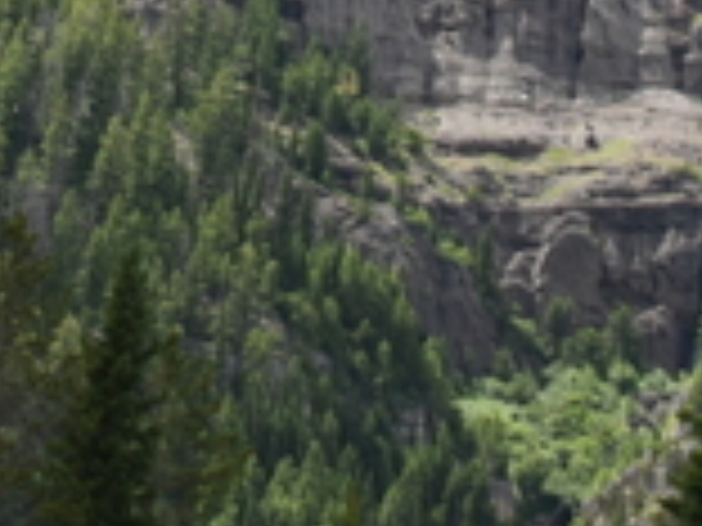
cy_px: -881
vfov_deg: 4.4
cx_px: -45
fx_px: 6713
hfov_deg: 6.0
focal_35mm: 331
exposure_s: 1/200
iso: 100
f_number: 7.1
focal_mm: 42
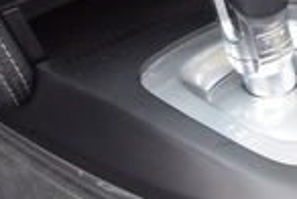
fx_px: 2279
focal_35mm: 276
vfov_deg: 5.0
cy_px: 8
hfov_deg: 7.3
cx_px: 476
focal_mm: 35
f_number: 5.6
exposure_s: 1/125
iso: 400
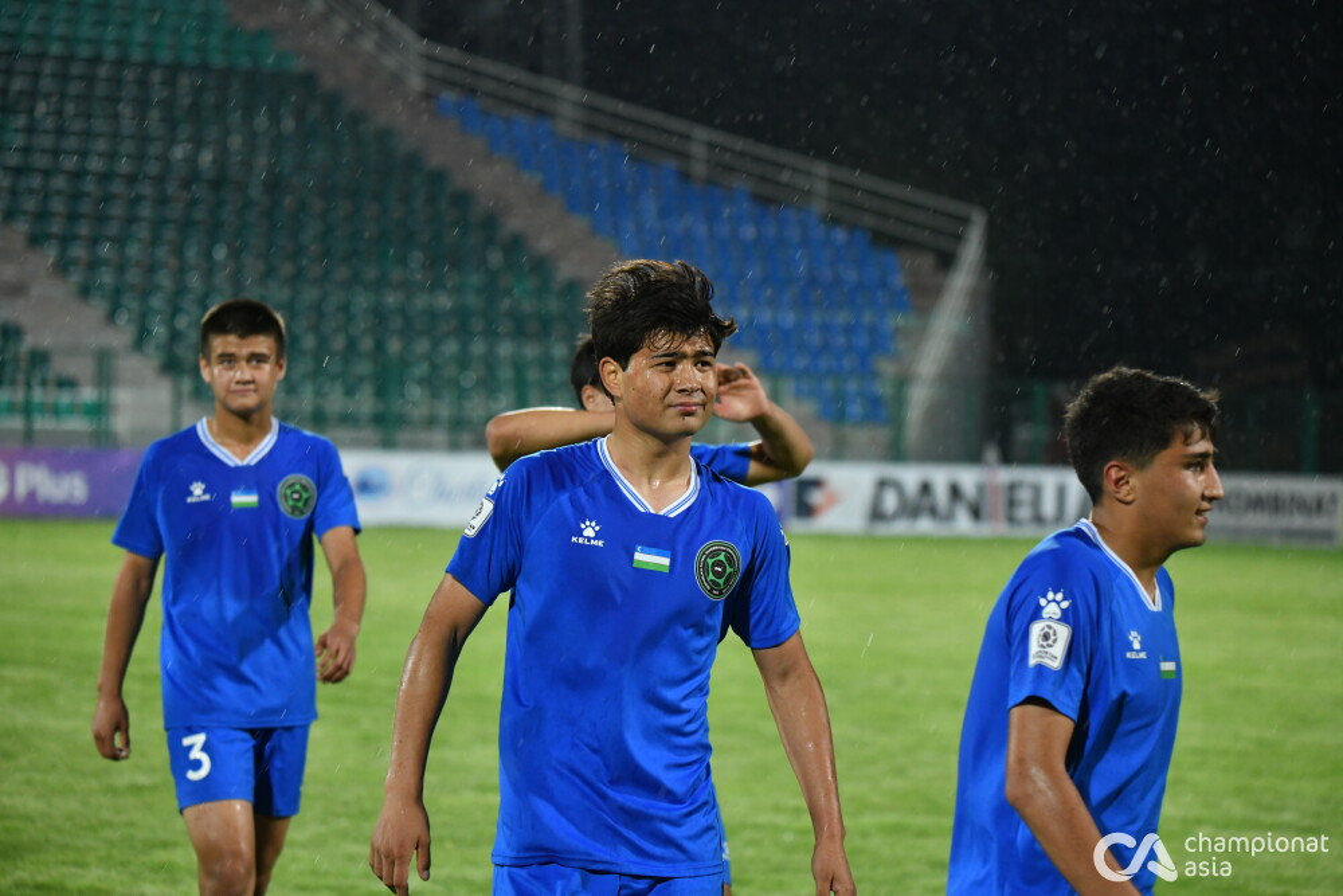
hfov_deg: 12.5
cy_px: 448
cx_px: 672
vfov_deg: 8.3
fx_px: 6156
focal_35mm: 165
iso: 3200
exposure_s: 1/500
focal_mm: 165
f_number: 5
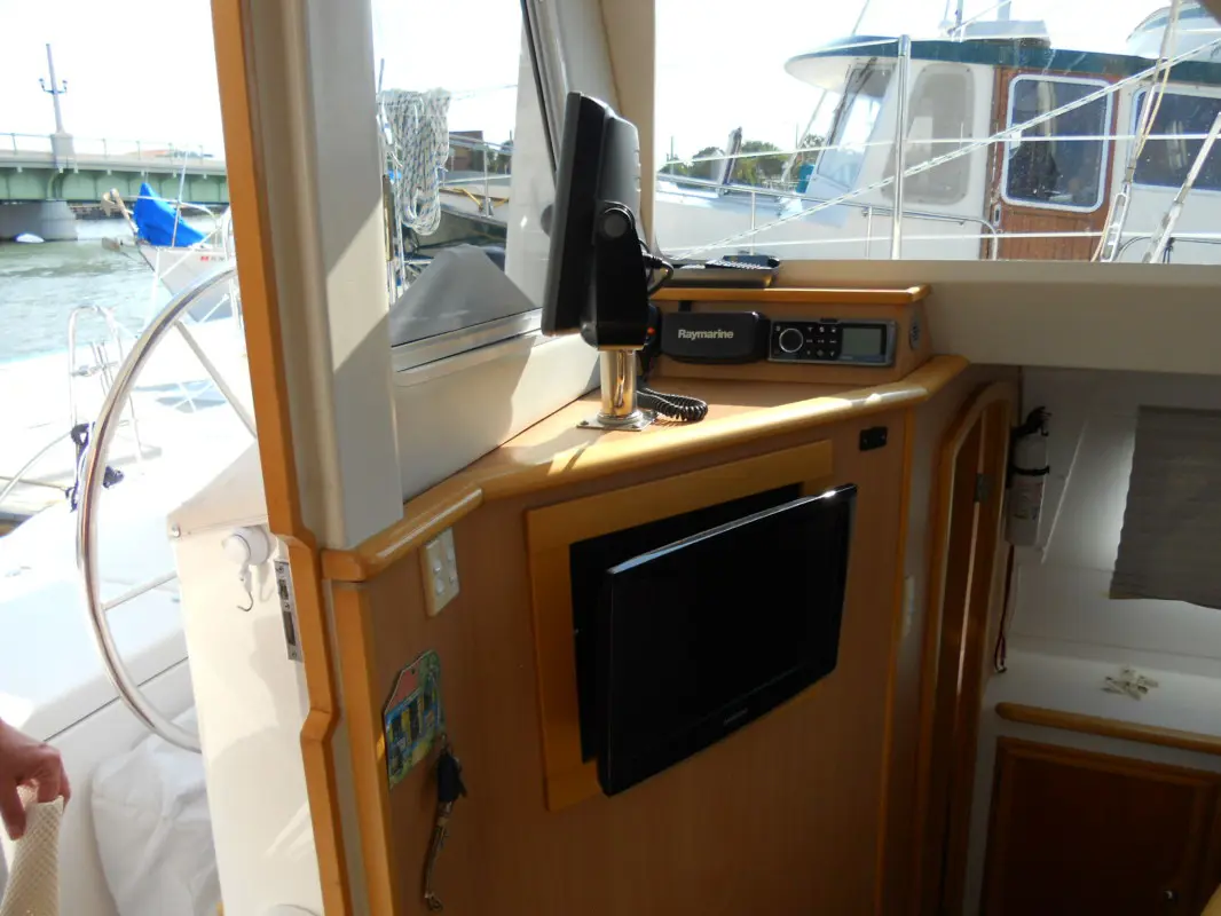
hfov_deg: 65.3
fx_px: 953
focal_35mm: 27
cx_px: 610
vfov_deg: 51.4
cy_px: 458
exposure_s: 1/200
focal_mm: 4.9
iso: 80
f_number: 3.2
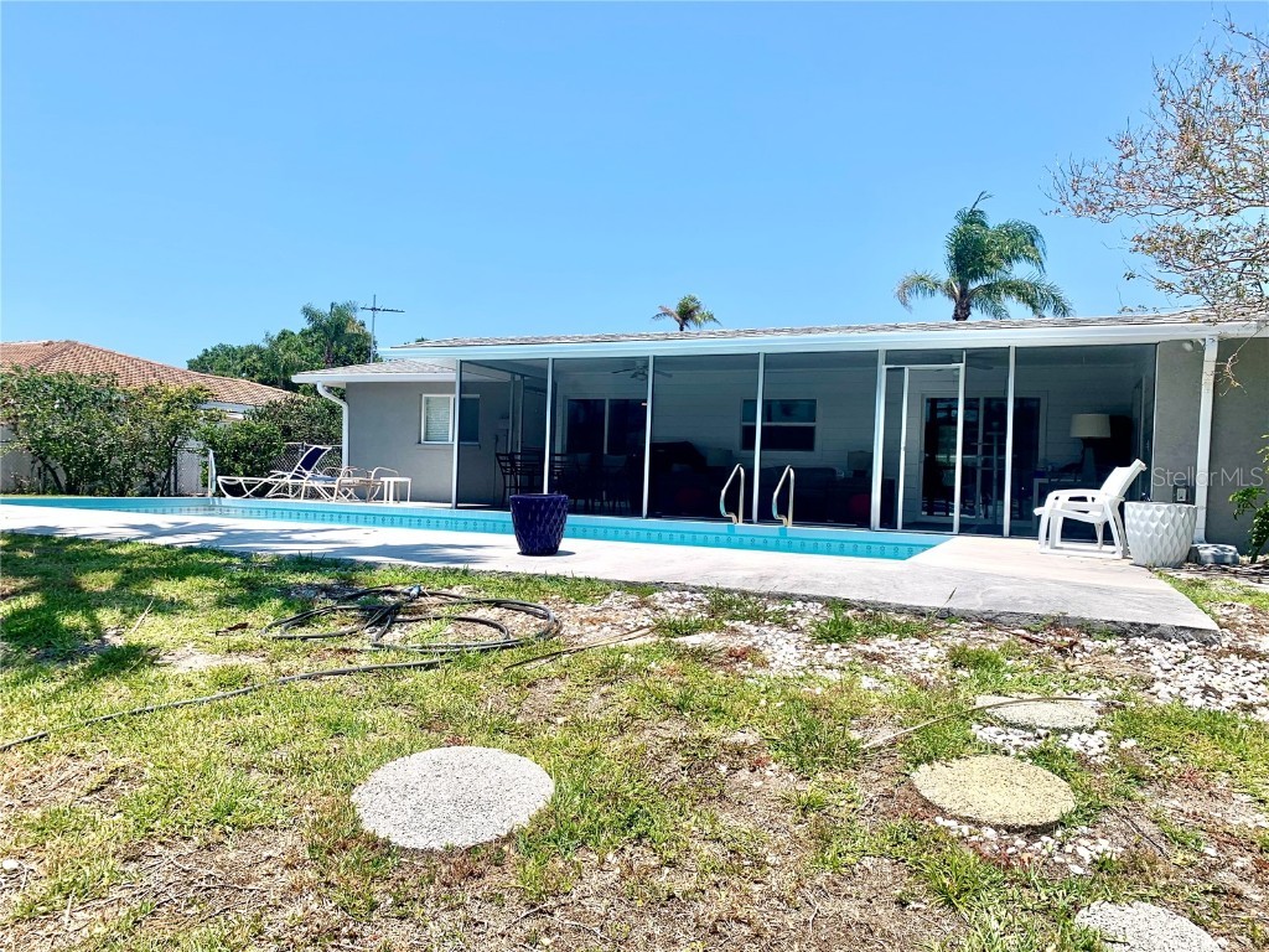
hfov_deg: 67.3
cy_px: 476
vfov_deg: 53.1
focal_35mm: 26
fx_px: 953
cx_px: 634
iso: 25
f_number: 1.8
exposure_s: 1/3185
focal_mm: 4.25
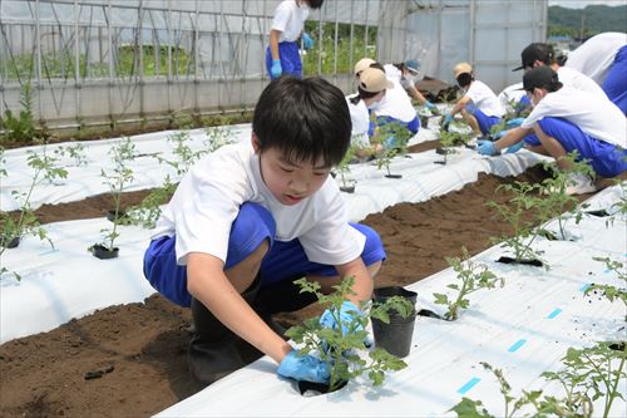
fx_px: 836
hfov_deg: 41.1
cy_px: 209
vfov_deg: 28.1
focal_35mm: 48
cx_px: 314
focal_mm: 24
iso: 160
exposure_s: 1/640
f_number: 7.1
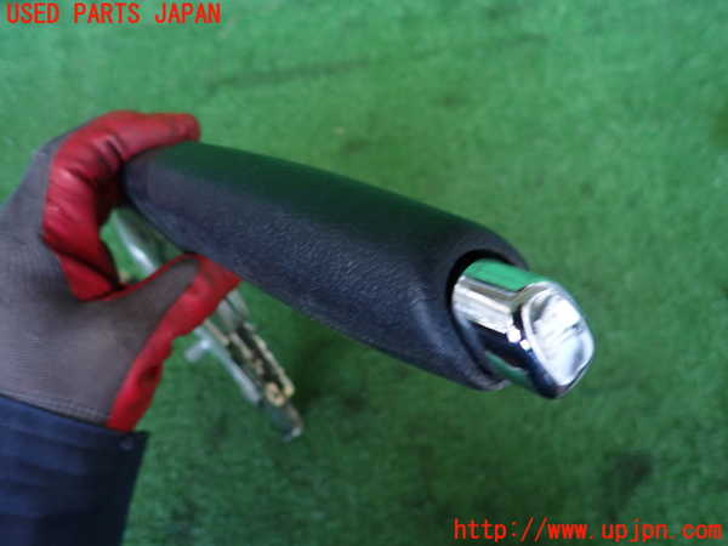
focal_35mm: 25
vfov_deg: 54.9
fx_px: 526
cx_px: 364
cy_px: 273
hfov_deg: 69.4
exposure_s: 1/30
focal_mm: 4.5
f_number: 2
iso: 250
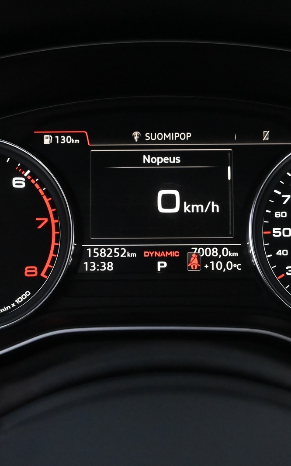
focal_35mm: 49
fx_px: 619
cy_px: 233
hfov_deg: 26.4
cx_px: 156
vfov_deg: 41.2
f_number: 4.5
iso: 6400
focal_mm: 21
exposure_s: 1/100
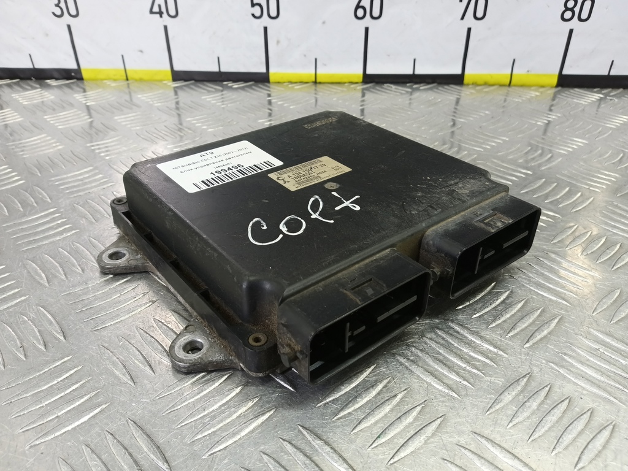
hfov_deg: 73.9
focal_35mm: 23
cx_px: 314
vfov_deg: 58.9
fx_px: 417
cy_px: 236
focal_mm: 4.11
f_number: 1.6
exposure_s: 1/50
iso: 184
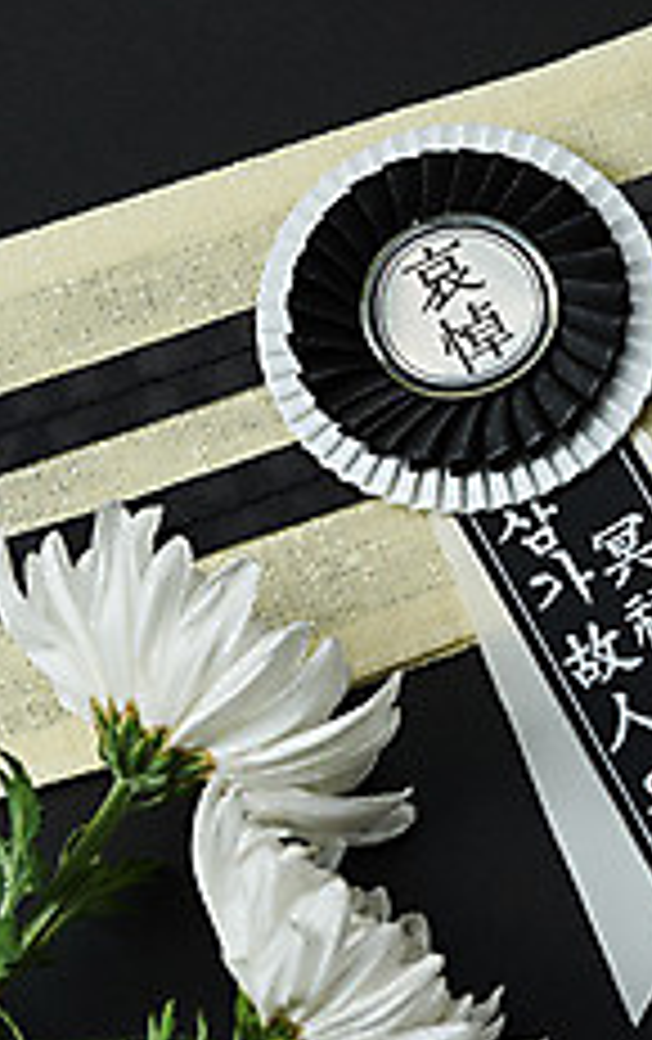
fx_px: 5243
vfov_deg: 11.3
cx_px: 488
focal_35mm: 185
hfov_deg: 7.1
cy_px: 297
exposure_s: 1/125
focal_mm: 105
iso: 100
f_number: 13
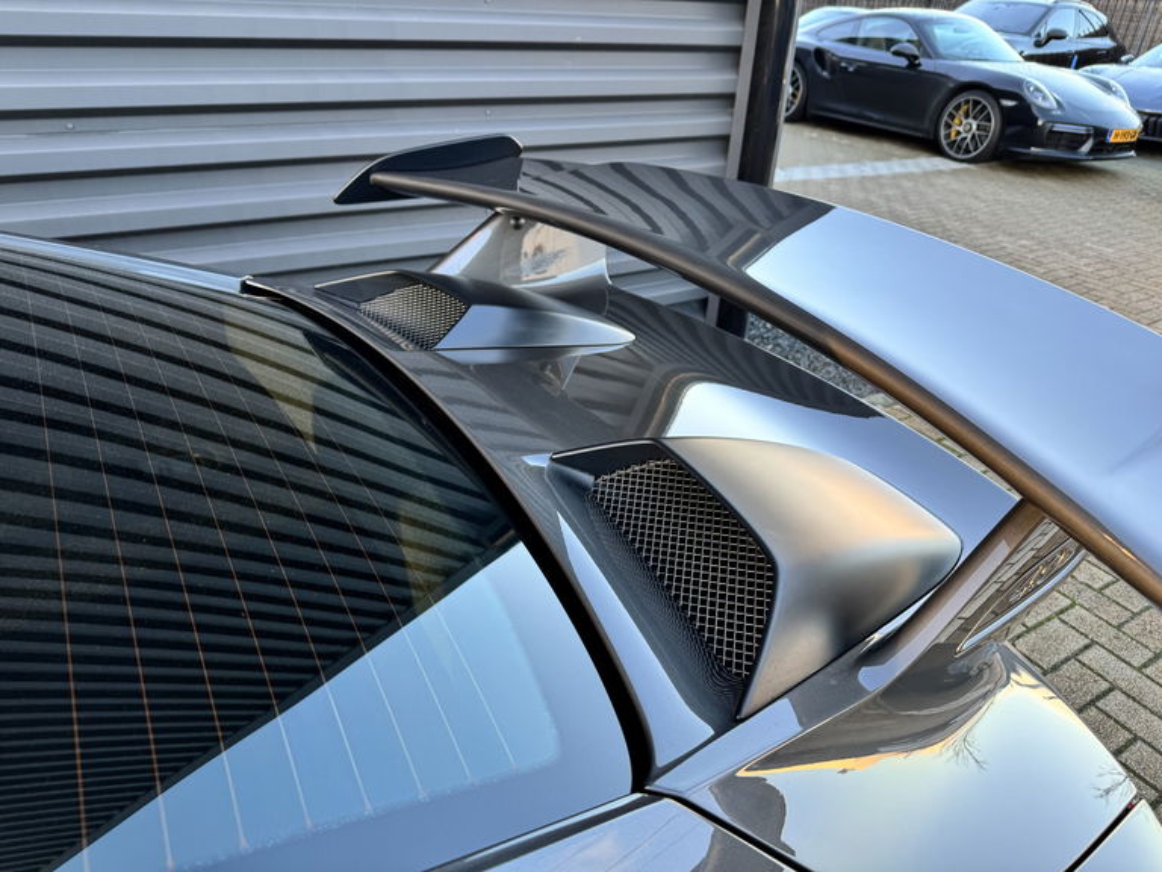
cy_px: 436
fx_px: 806
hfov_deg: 71.6
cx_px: 581
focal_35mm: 24
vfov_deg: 56.8
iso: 80
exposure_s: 1/100
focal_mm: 6.76
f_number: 1.78
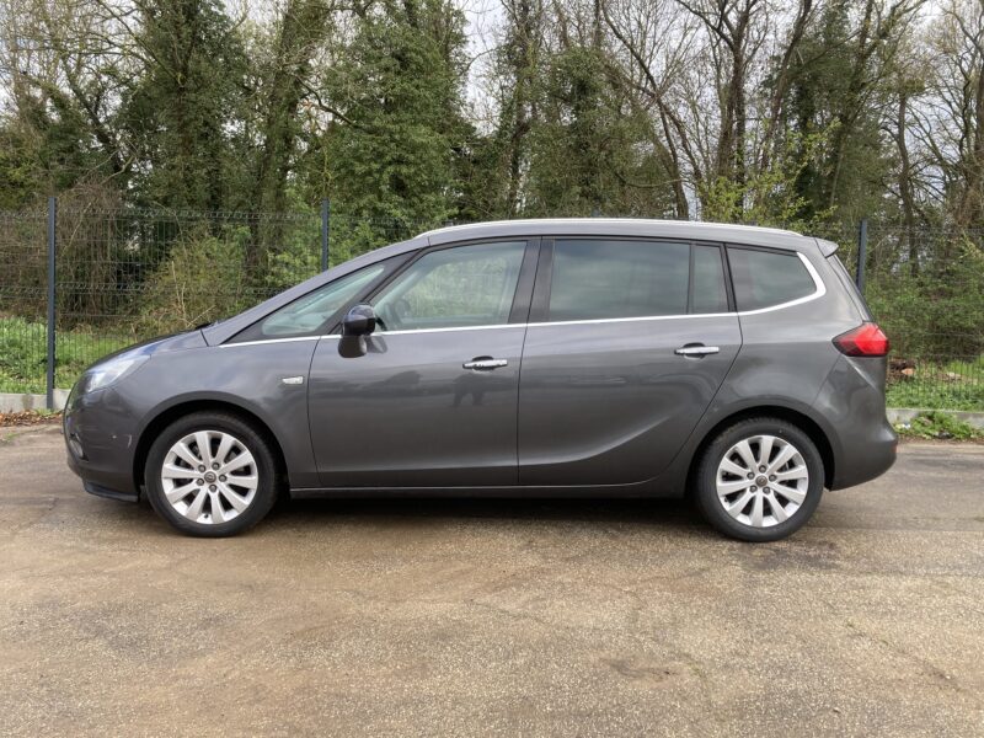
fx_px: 796
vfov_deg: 49.7
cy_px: 369
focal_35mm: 28
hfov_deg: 63.4
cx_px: 492
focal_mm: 3.99
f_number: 1.8
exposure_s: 1/222
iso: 20
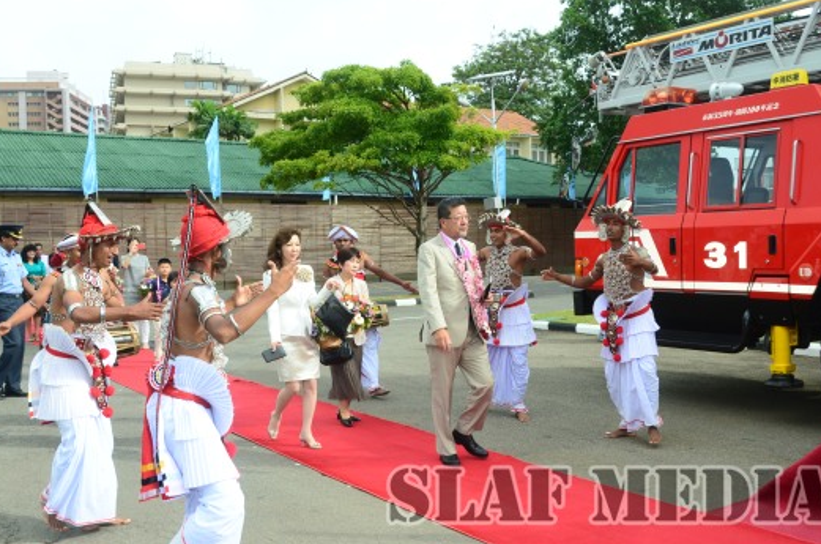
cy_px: 277
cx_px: 430
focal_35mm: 38
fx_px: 865
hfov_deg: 50.8
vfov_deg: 34.9
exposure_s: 1/200
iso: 250
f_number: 8
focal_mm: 22
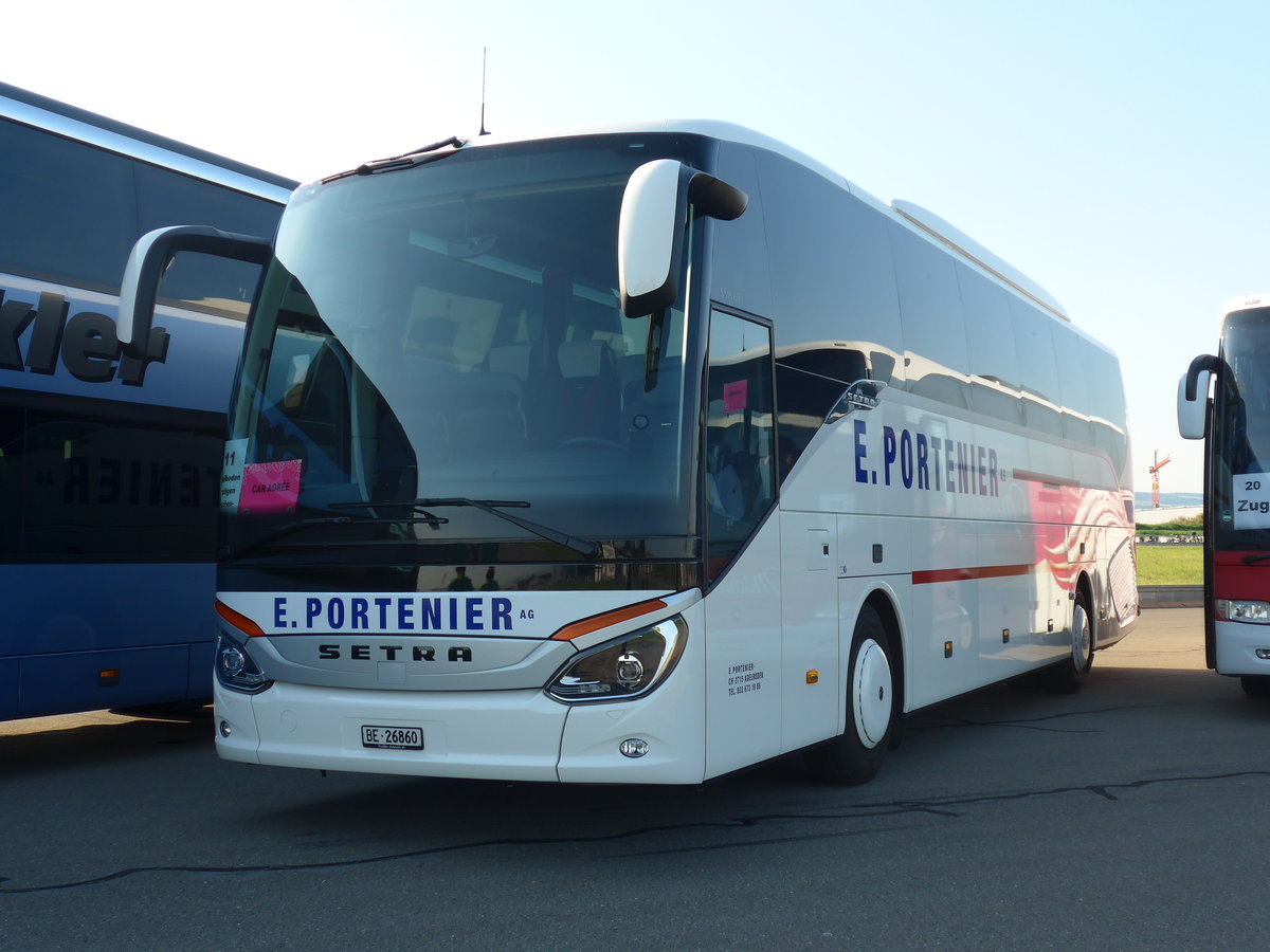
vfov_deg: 32.9
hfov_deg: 42.9
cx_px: 635
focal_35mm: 44
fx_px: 1614
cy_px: 476
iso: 80
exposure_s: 1/500
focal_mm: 9
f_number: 2.8
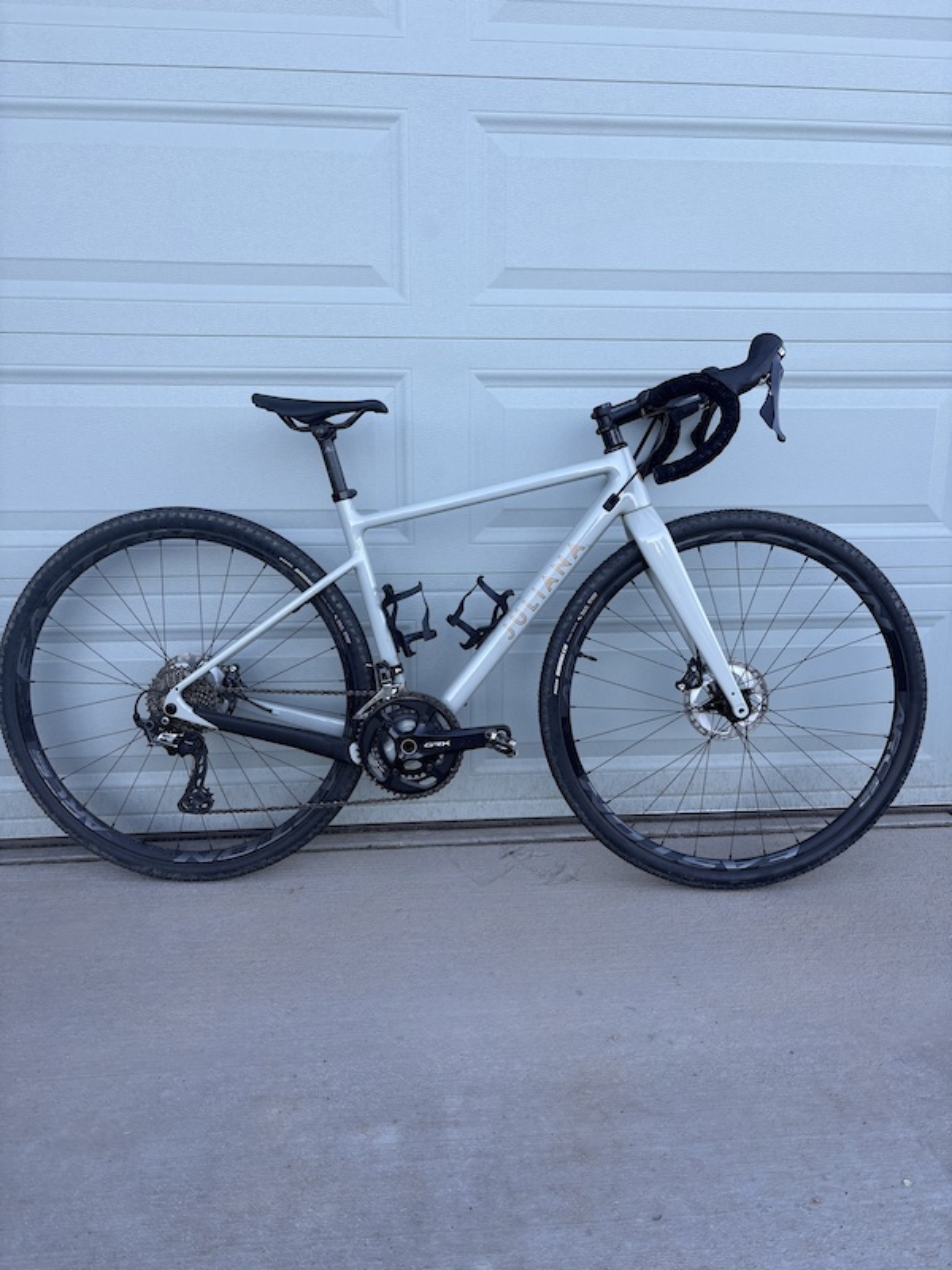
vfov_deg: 67.3
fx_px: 953
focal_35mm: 26
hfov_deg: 53.1
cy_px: 635
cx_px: 476
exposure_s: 1/191
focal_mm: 5.96
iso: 40
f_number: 1.6
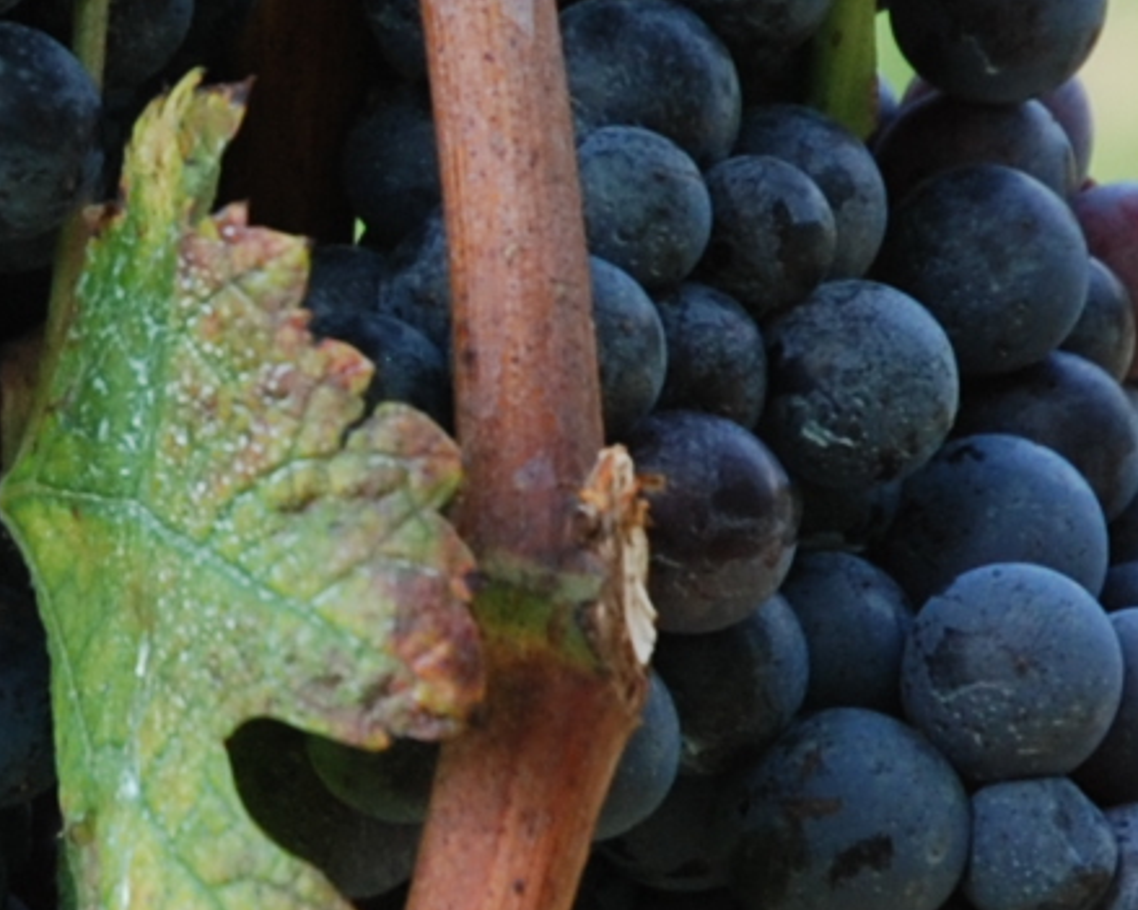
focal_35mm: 512
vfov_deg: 3.0
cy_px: 371
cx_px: -161
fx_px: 17244
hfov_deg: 3.8
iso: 200
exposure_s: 1/200
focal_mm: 55
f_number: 4.5
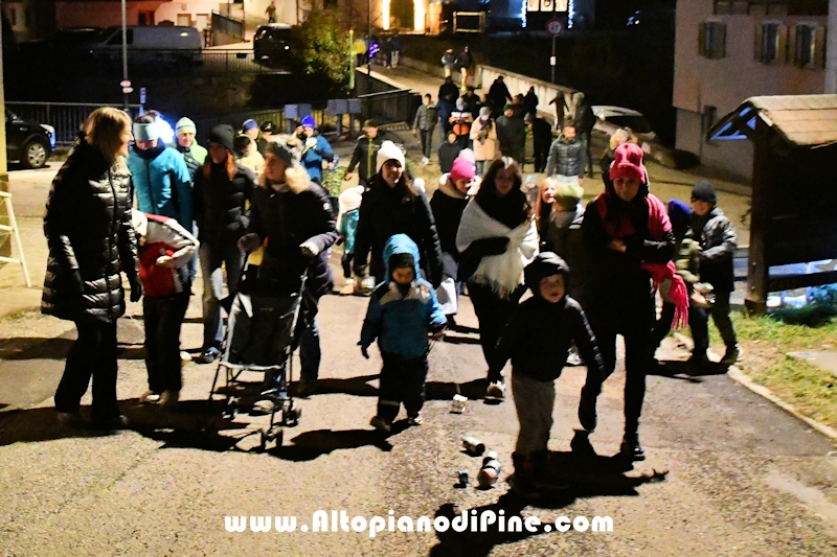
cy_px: 278
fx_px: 628
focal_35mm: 27
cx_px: 418
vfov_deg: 47.9
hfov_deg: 67.4
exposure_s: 1/40
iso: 12800
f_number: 3.5
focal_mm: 18
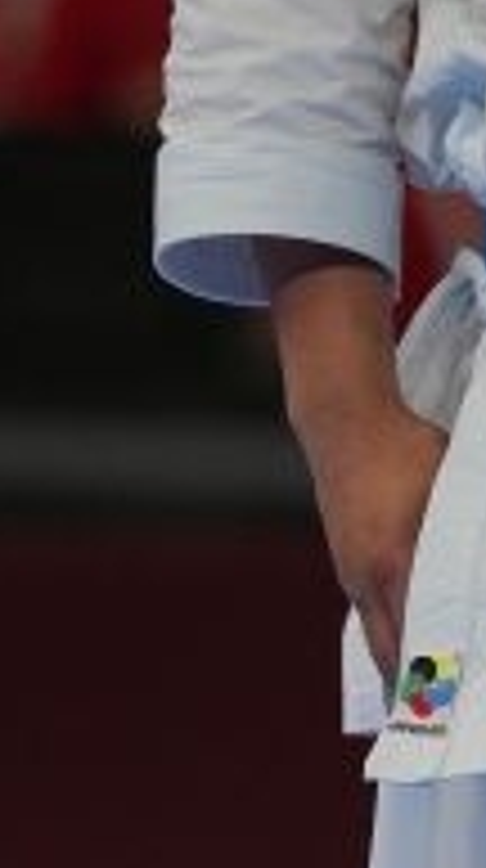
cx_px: 774
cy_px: 441
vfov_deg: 1.7
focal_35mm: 1305
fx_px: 30016
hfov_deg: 0.9
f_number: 2.8
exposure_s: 1/1000
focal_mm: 200
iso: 400
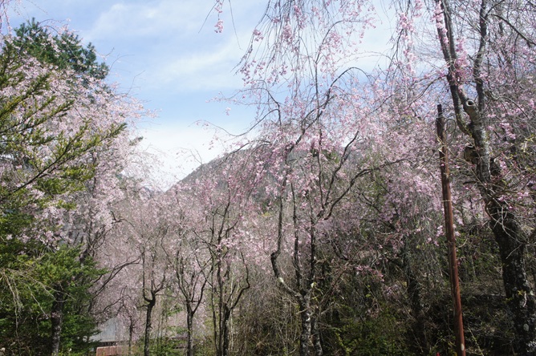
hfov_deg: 53.2
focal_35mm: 36
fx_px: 535
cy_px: 178
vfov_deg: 36.8
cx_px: 268
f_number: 11
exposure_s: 1/125
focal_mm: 24
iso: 200
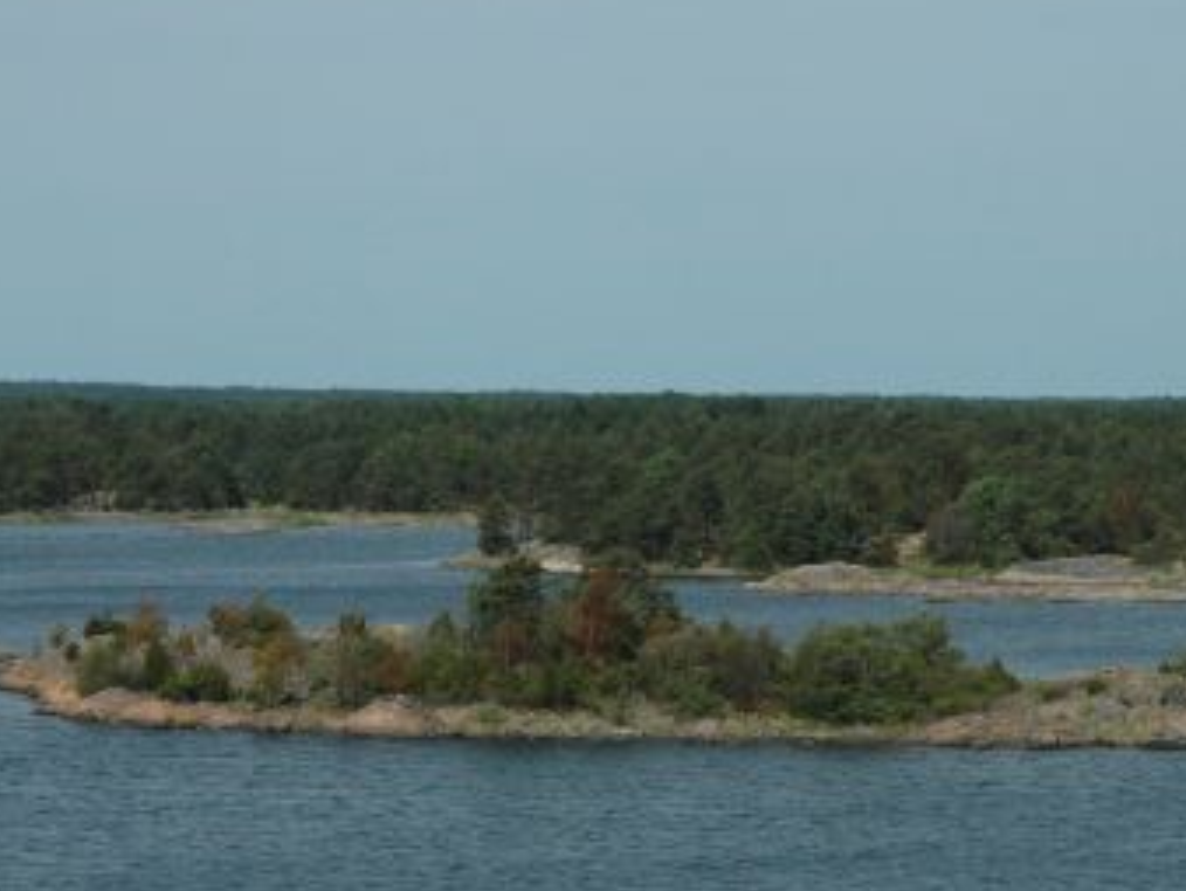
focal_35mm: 191
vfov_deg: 7.8
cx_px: 758
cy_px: 474
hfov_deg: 10.3
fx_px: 6549
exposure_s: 1/800
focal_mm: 70
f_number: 14
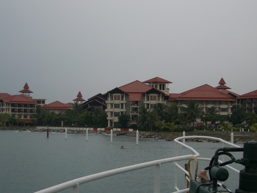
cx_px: 139
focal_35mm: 59
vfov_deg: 24.8
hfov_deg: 32.7
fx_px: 438
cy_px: 90
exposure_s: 1/320
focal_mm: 8.2
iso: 50
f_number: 3.1
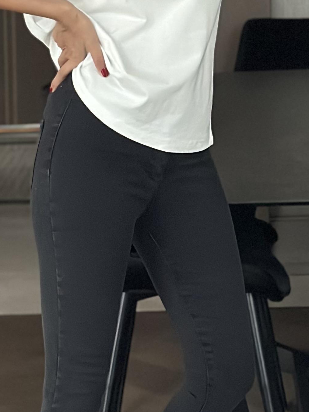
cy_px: 187
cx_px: 136
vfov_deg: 13.8
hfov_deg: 10.4
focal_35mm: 143
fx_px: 1702
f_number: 1.78
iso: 800
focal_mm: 6.86
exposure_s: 1/39
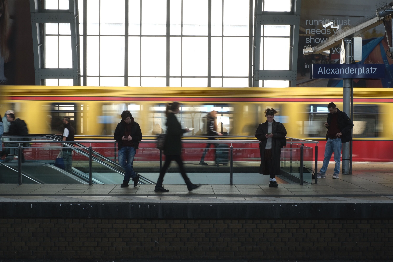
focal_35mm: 55
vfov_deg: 24.6
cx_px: 196
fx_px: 600
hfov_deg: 36.2
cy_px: 134
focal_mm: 35
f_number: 16
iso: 160
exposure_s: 1/14
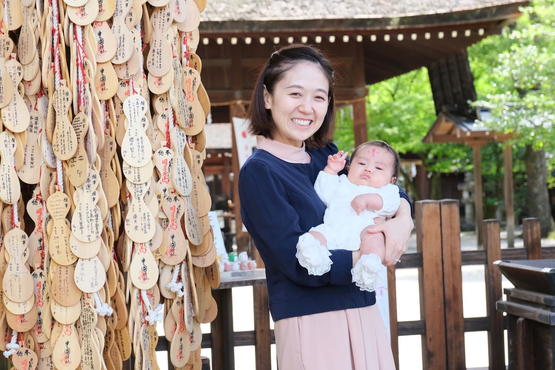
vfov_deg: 16.5
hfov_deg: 24.5
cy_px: 185
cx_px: 278
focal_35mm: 83
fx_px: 1279
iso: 800
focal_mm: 55
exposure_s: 1/160
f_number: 6.4
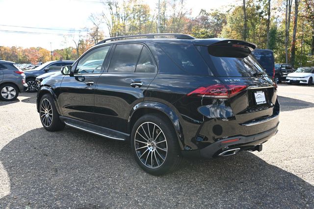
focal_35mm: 30
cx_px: 157
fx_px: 262
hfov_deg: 61.9
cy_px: 104
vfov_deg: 43.6
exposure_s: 1/250
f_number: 5
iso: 160
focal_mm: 30
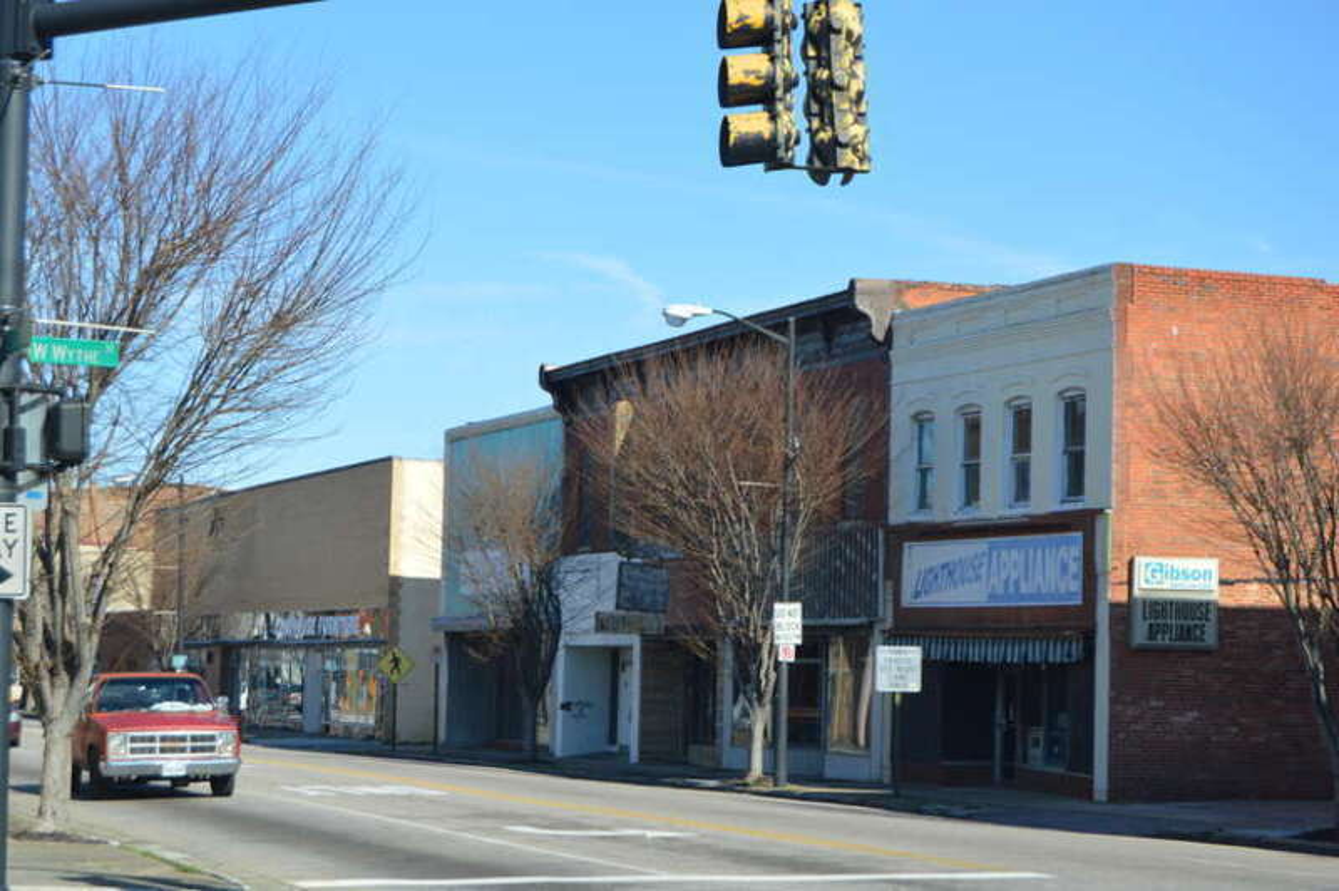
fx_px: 3066
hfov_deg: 24.6
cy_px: 446
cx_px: 670
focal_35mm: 82
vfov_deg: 16.5
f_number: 8
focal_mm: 55
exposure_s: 1/250
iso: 100
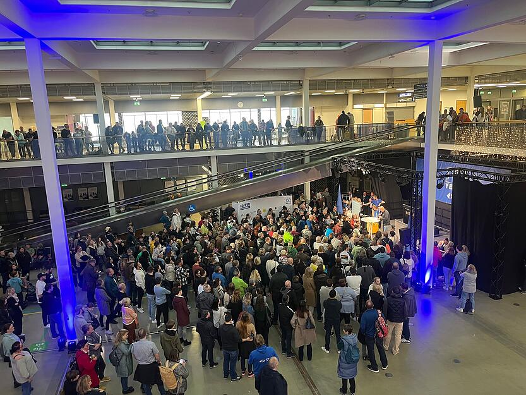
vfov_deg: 53.1
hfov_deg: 67.3
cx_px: 263
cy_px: 198
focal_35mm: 26
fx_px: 395
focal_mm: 5.1
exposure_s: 1/50
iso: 250
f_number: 1.6
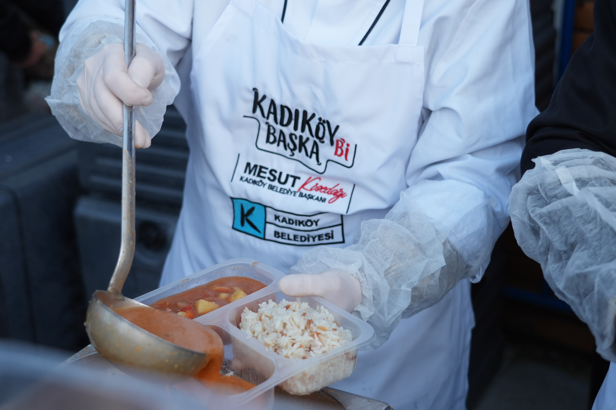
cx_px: 308
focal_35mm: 63
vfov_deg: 21.6
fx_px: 1078
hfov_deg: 31.9
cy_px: 205
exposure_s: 1/160
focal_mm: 42
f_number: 4
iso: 400
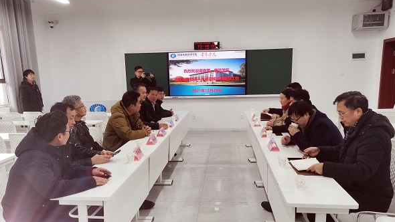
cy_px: 133
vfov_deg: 37.6
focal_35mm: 31
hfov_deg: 62.6
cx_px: 195
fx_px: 325
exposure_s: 1/100
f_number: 1.8
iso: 200
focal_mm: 4.75
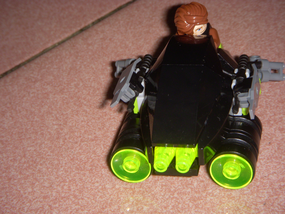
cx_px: 142
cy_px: 107
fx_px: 939
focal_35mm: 114
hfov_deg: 17.3
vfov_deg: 13.0
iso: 100
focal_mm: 18.9
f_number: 4.2
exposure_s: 1/60
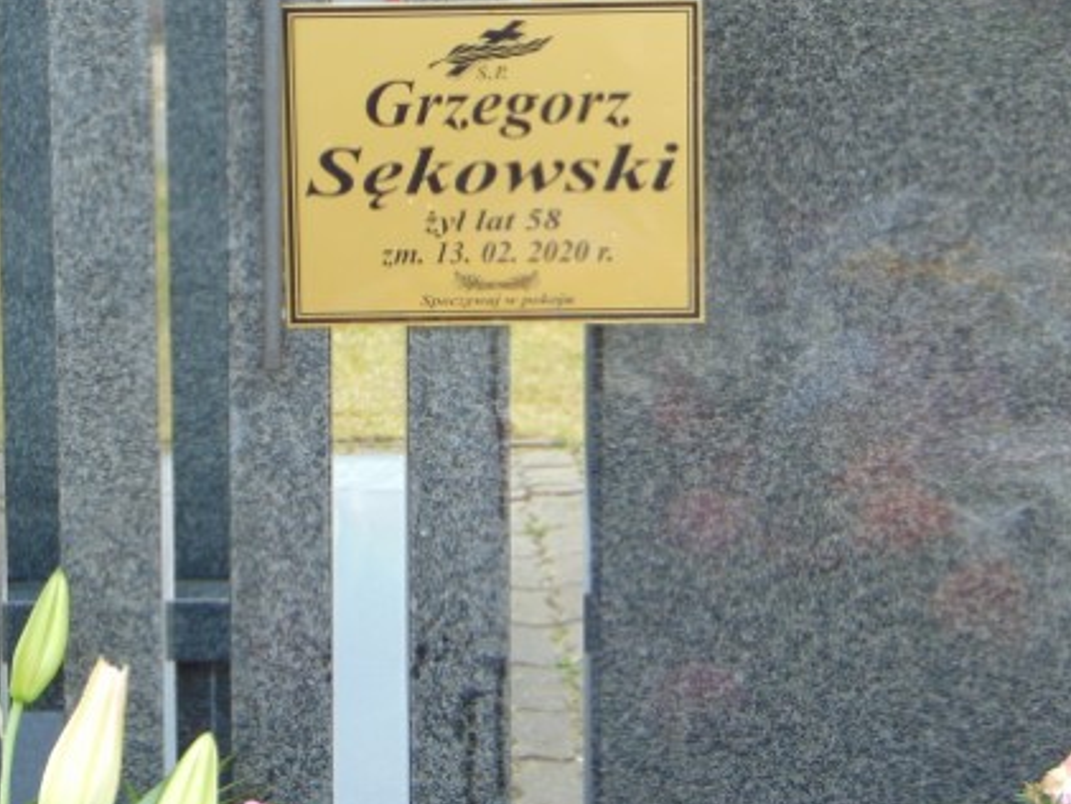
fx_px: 3342
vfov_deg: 13.7
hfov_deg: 18.2
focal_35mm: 108
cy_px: 252
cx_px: 440
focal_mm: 12.8
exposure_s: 1/60
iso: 80
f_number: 3.7
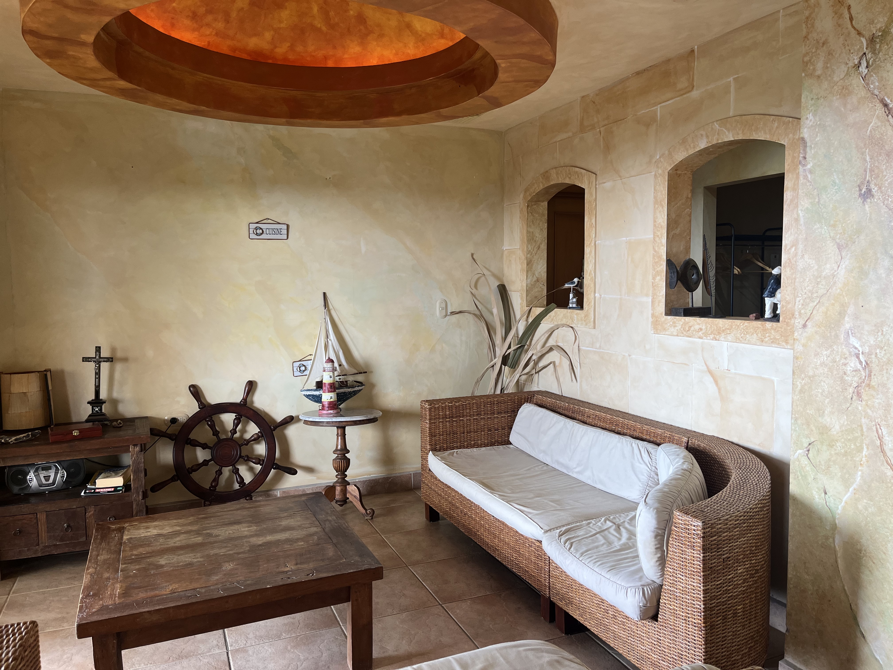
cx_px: 446
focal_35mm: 26
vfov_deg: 53.1
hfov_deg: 67.3
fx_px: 671
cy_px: 335
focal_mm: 5.1
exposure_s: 1/60
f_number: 1.6
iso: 64
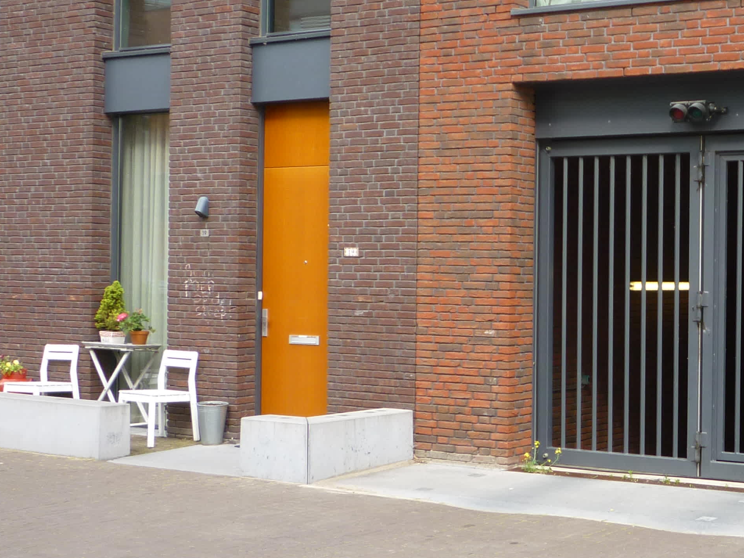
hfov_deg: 29.9
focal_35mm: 61
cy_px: 295
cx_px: 708
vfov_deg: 24.0
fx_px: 1311
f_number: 3.3
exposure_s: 1/100
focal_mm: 5.2
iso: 80
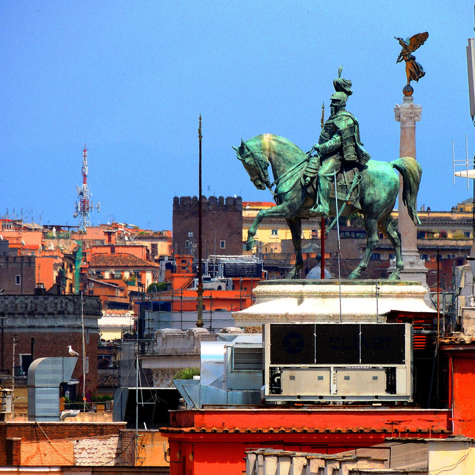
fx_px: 10541
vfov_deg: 2.6
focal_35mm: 679
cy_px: 238
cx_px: 274
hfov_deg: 2.6
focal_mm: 98.1
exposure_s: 1/640
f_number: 4.9
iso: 100
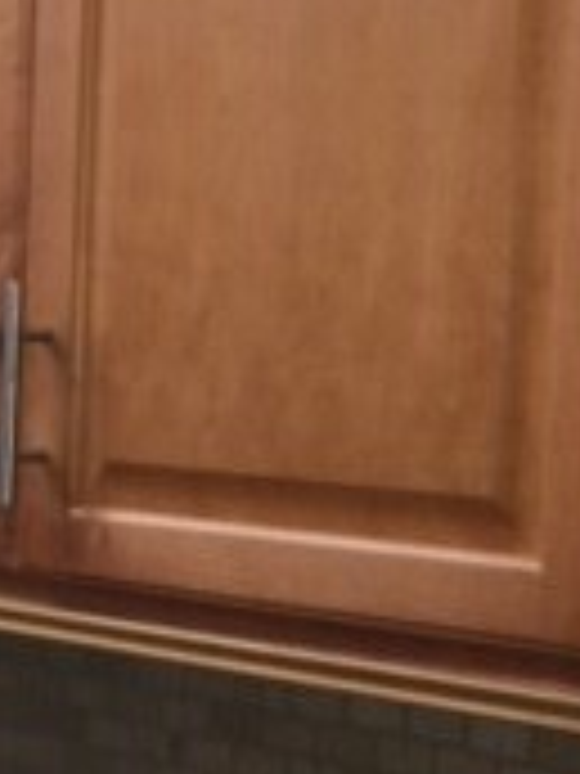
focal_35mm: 108
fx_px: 2413
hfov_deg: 13.1
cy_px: 490
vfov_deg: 18.2
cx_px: -234
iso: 50
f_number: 2.2
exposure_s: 1/30
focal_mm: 4.15
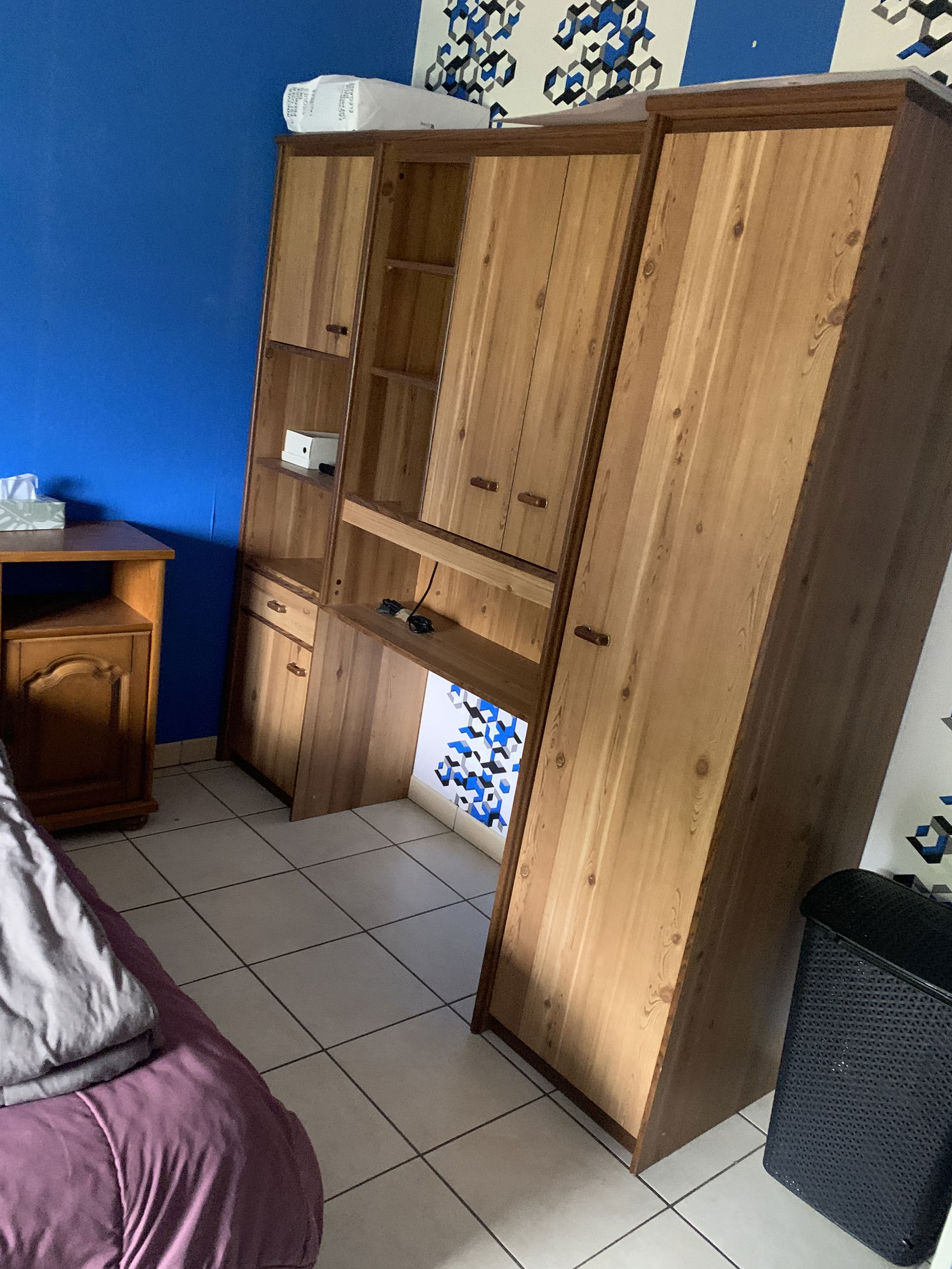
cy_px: 624
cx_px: 471
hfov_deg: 49.7
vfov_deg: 63.4
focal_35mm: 28
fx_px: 1027
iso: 640
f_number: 1.8
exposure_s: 1/30
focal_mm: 4.25
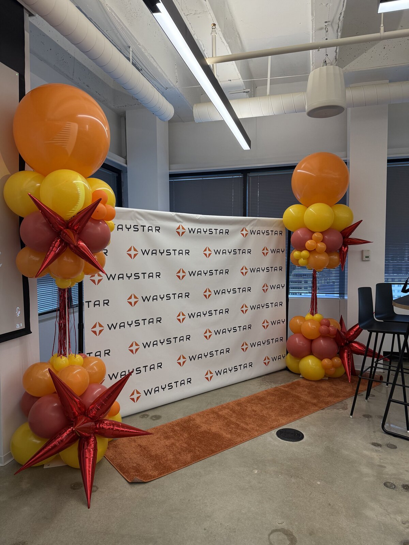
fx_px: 378
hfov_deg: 56.8
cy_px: 272
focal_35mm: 24
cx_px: 204
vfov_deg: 71.6
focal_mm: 6.76
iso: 160
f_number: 1.78
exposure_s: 1/215
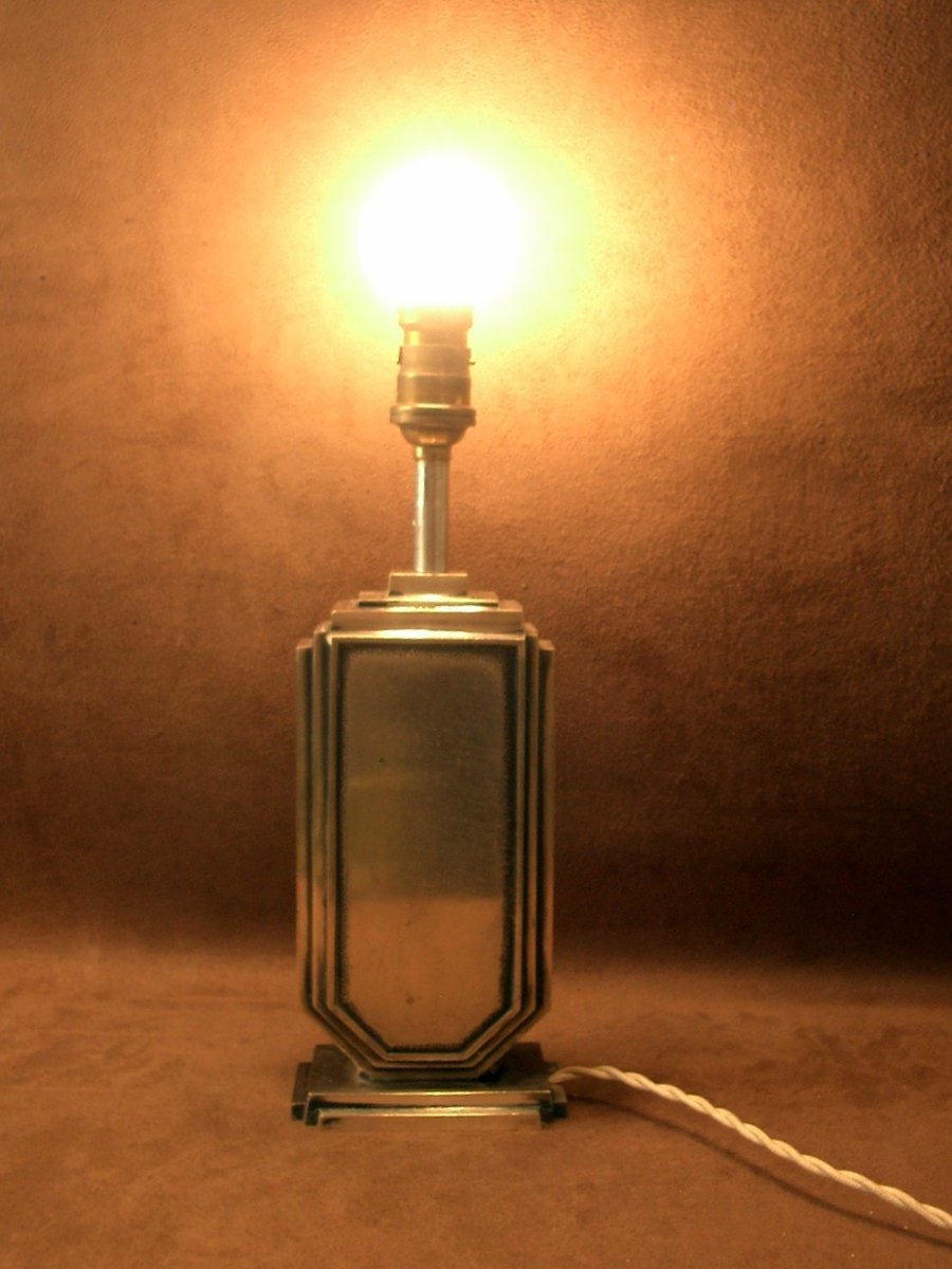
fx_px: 1503
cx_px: 476
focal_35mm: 41
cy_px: 634
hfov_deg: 35.1
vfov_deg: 45.8
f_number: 2.8
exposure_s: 1/40
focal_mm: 6.8
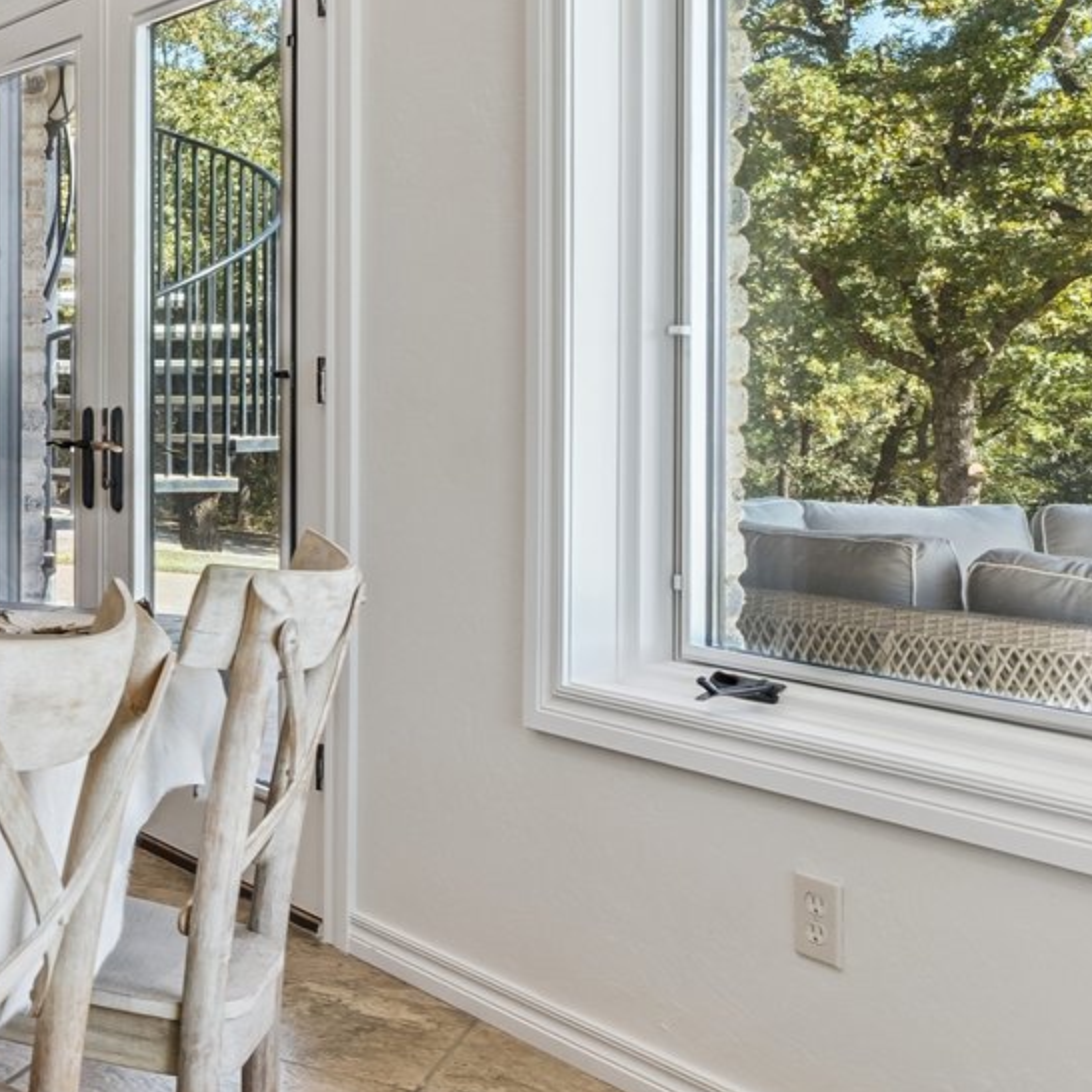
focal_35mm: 51
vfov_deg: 33.2
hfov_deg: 22.1
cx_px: -826
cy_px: 399
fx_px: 1820
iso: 200
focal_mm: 16
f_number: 7.1
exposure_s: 1/160
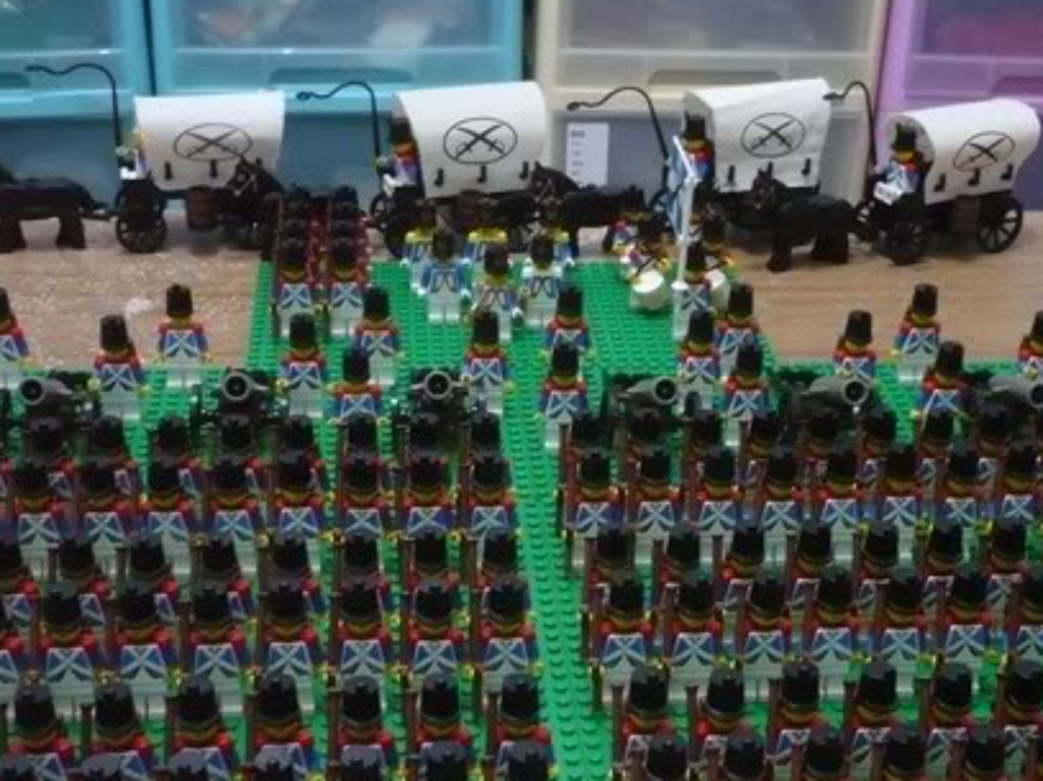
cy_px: 499
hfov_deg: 34.9
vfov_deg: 26.4
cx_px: 587
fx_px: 1657
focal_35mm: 55
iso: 400
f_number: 2.8
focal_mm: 5.8
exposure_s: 1/4
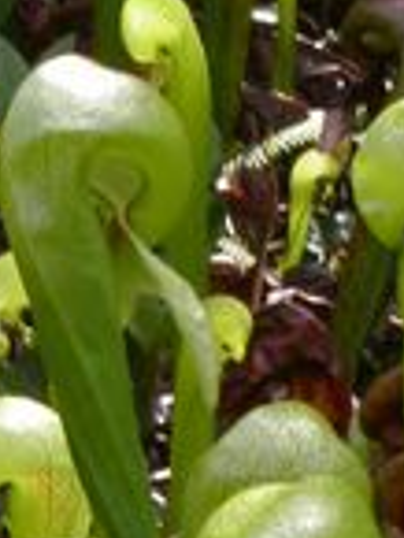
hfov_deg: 3.9
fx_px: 5874
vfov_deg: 5.2
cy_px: 794
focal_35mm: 378
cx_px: -152
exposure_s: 1/45
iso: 100
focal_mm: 23.4
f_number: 8
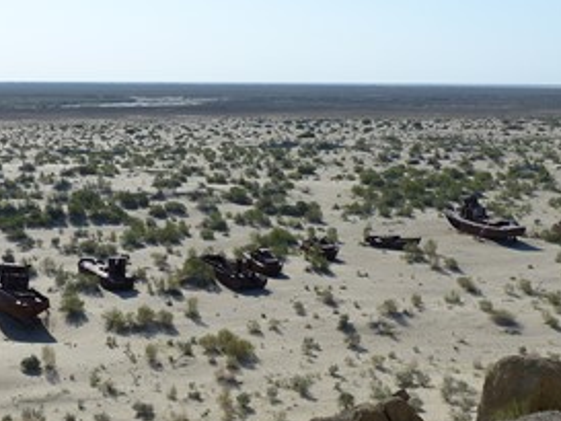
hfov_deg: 31.8
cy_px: 292
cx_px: 162
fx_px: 973
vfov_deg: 24.3
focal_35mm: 60
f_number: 4
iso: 100
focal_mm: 7.4
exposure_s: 1/1600
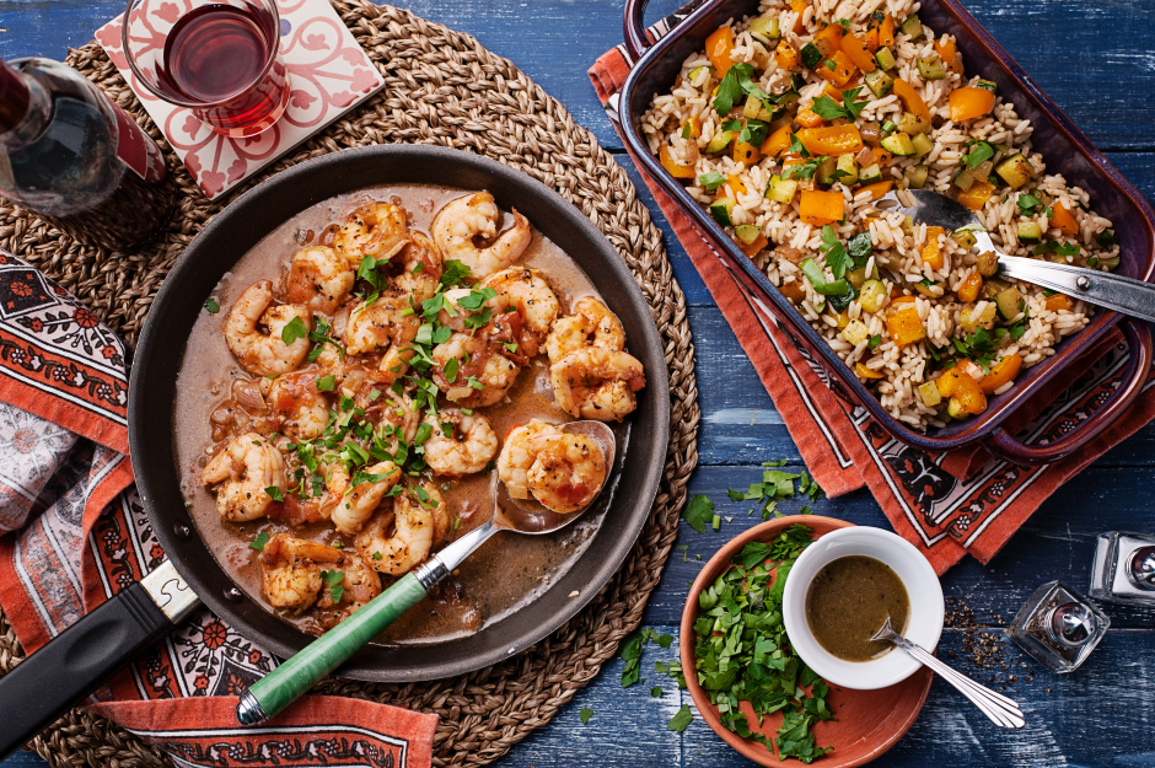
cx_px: 578
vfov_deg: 26.9
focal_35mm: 50
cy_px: 384
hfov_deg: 39.6
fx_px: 1603
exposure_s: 1/60
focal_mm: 50
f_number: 6.3
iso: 400
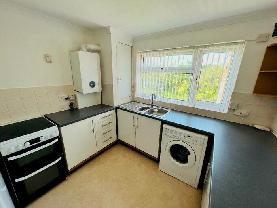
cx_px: 138
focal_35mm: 13
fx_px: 104
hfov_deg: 106.2
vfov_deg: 89.9
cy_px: 104
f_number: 1.8
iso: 32
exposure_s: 1/125
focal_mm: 1.57
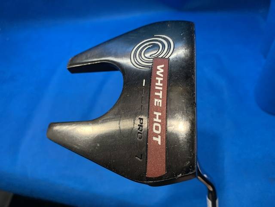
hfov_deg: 67.3
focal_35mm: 26
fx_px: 207
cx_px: 138
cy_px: 104
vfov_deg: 53.1
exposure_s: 1/60
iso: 100
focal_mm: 4.25
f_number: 1.8
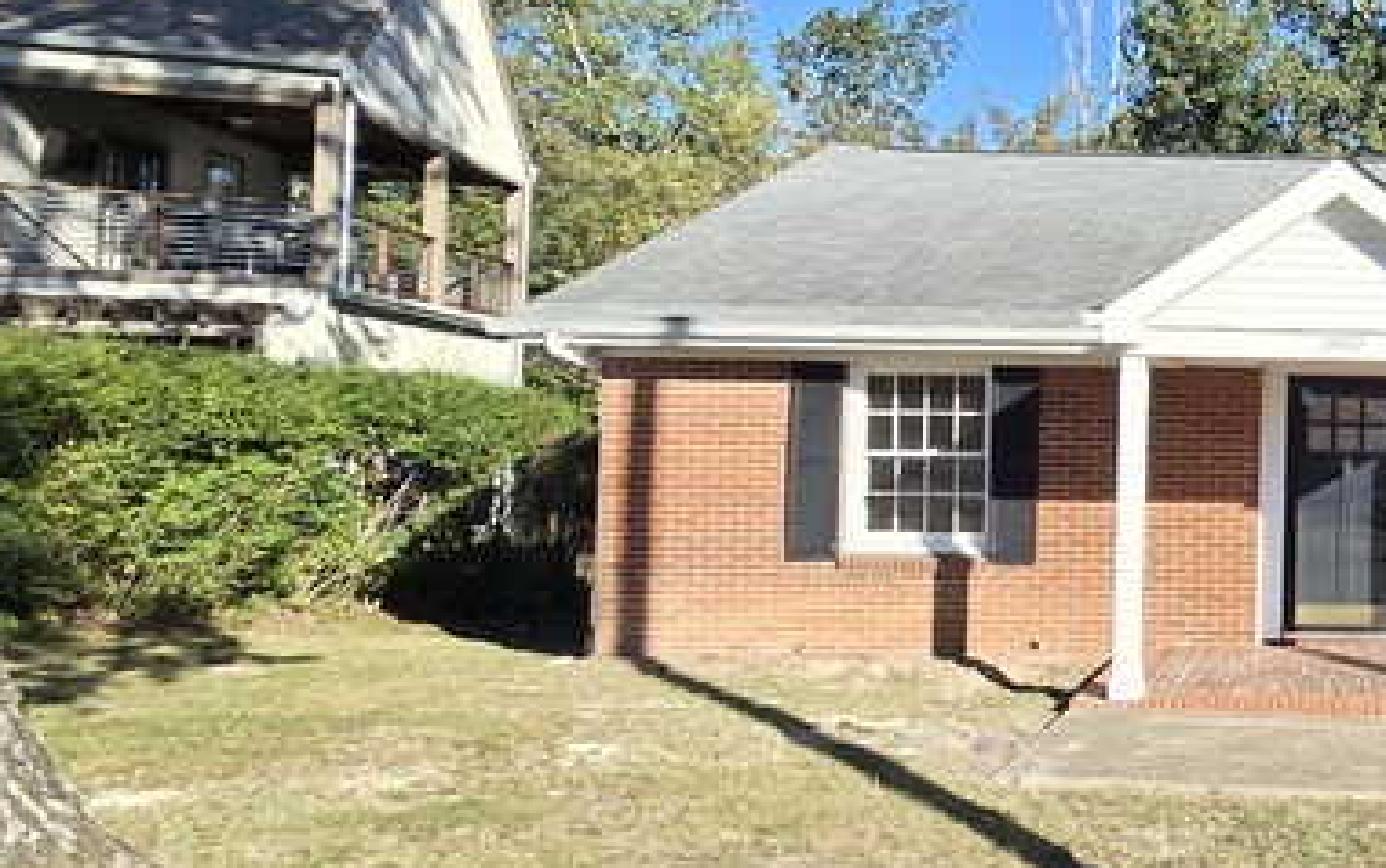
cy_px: 401
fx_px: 1096
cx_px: 1419
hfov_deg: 50.6
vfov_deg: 43.2
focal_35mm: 29
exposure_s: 1/864
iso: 50
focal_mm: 2.2
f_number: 2.2
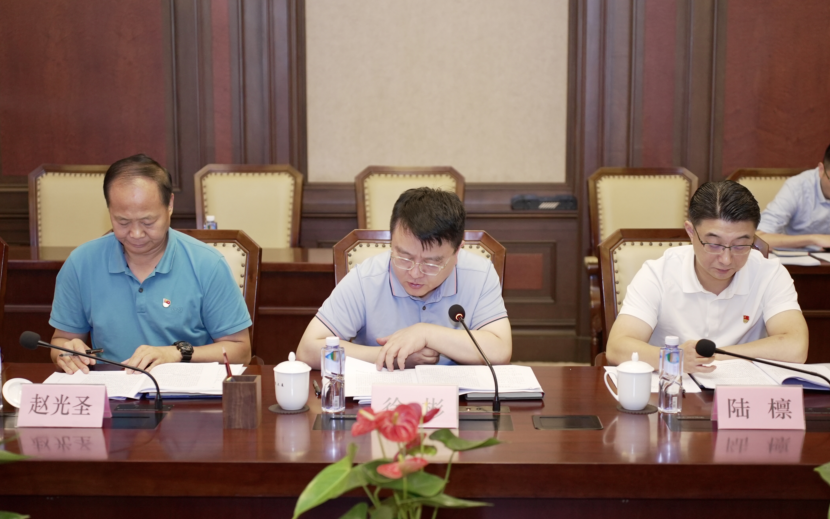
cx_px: 420
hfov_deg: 34.0
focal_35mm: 60
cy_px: 271
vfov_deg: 21.6
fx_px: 1357
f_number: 2.8
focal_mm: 58
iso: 3200
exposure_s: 1/160
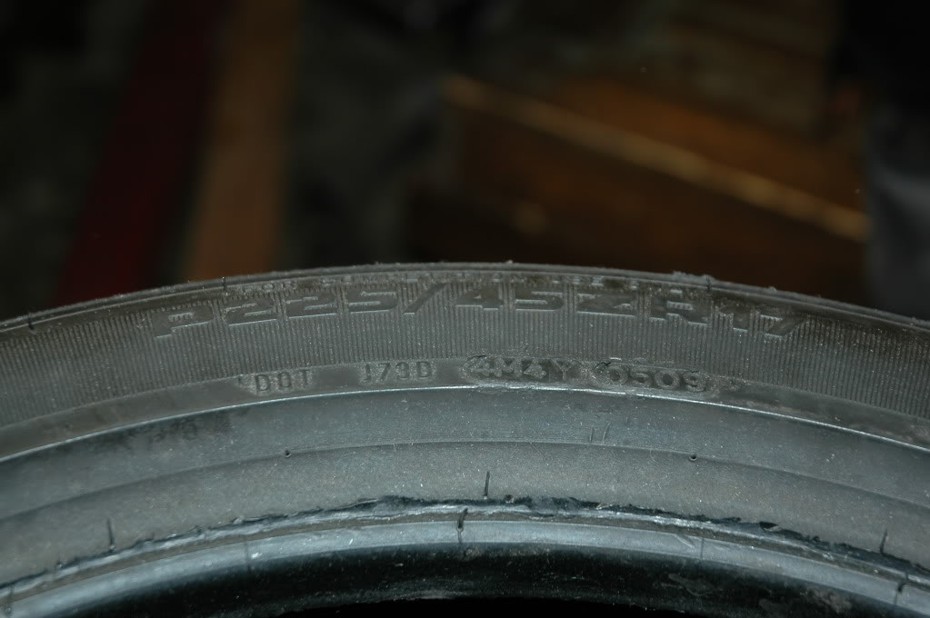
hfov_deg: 27.0
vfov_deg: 18.1
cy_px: 309
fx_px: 1936
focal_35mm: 75
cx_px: 465
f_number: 4.5
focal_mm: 50
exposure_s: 1/15
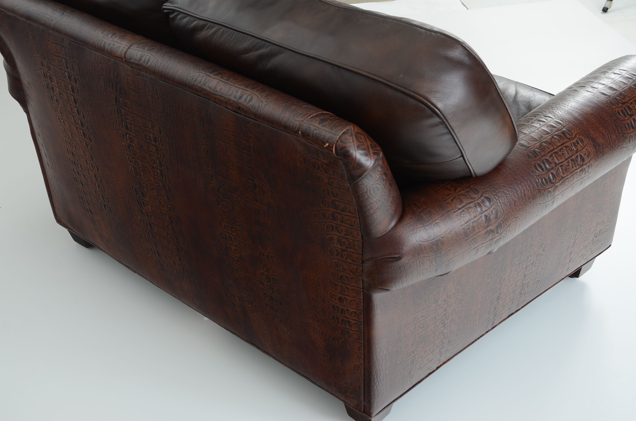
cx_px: 318
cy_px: 210
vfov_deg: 28.0
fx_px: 846
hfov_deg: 41.2
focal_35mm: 48
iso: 160
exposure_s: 1/60
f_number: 6.3
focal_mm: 32
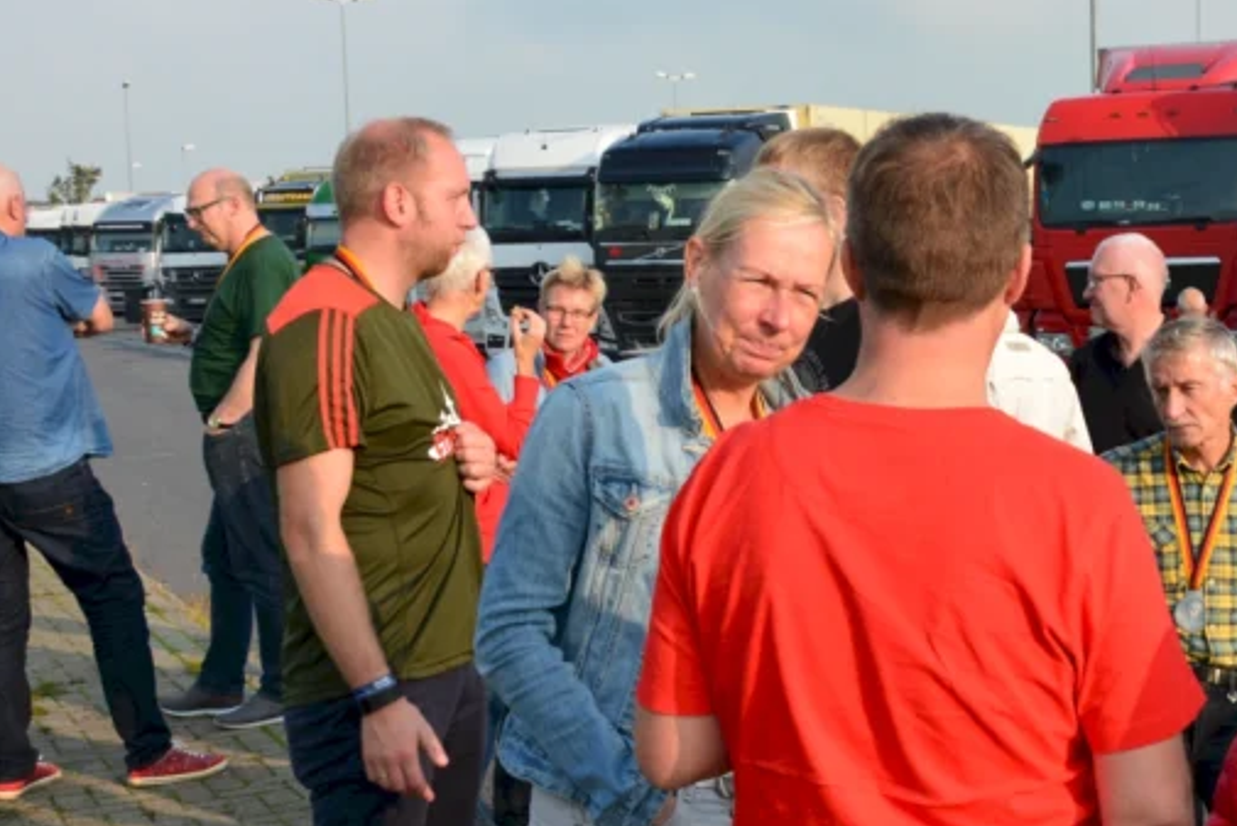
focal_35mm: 73
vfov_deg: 18.7
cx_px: 1190
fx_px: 2509
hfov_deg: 26.4
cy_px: 518
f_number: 10
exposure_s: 1/250
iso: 360
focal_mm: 24
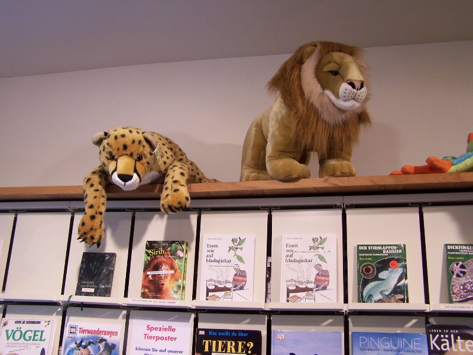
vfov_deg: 37.7
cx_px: 236
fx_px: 519
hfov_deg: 49.0
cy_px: 178
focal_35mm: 38
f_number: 2.8
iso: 100
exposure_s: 1/30
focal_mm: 6.3
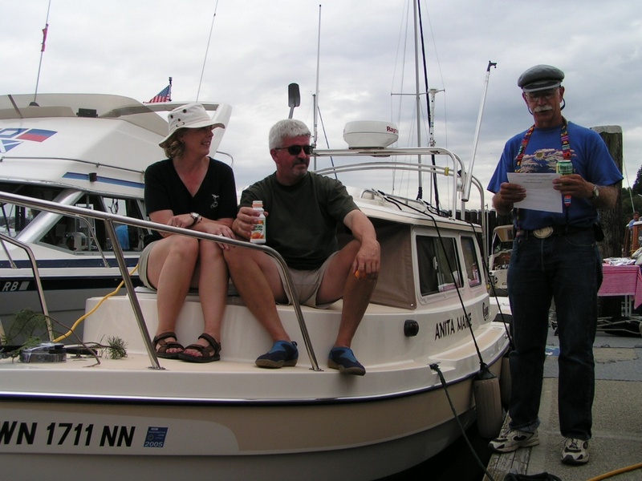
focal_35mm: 38
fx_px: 705
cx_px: 321
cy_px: 240
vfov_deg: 37.7
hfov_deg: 49.0
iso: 50
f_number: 5.6
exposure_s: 1/200
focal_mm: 5.8
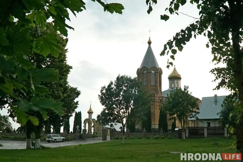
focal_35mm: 39
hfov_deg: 49.5
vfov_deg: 34.3
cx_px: 122
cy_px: 81
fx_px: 263
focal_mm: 26
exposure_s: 1/1250
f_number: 13
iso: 8000
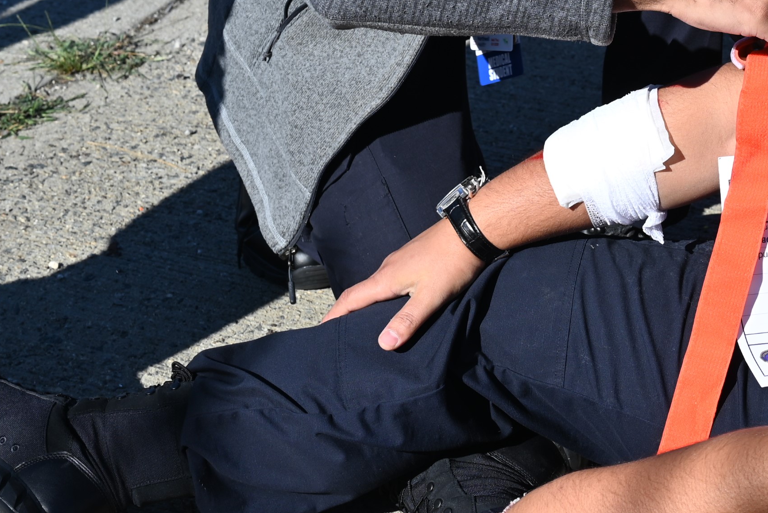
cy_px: 46
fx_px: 2198
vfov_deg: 13.2
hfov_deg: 19.7
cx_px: 569
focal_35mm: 103
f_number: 7.1
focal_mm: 39
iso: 100
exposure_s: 1/400
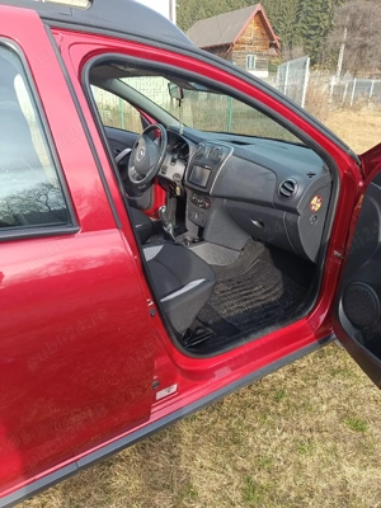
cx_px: 190
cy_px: 254
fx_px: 352
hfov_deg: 56.8
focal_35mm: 24
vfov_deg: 71.6
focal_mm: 5.59
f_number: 1.88
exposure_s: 1/143
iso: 52
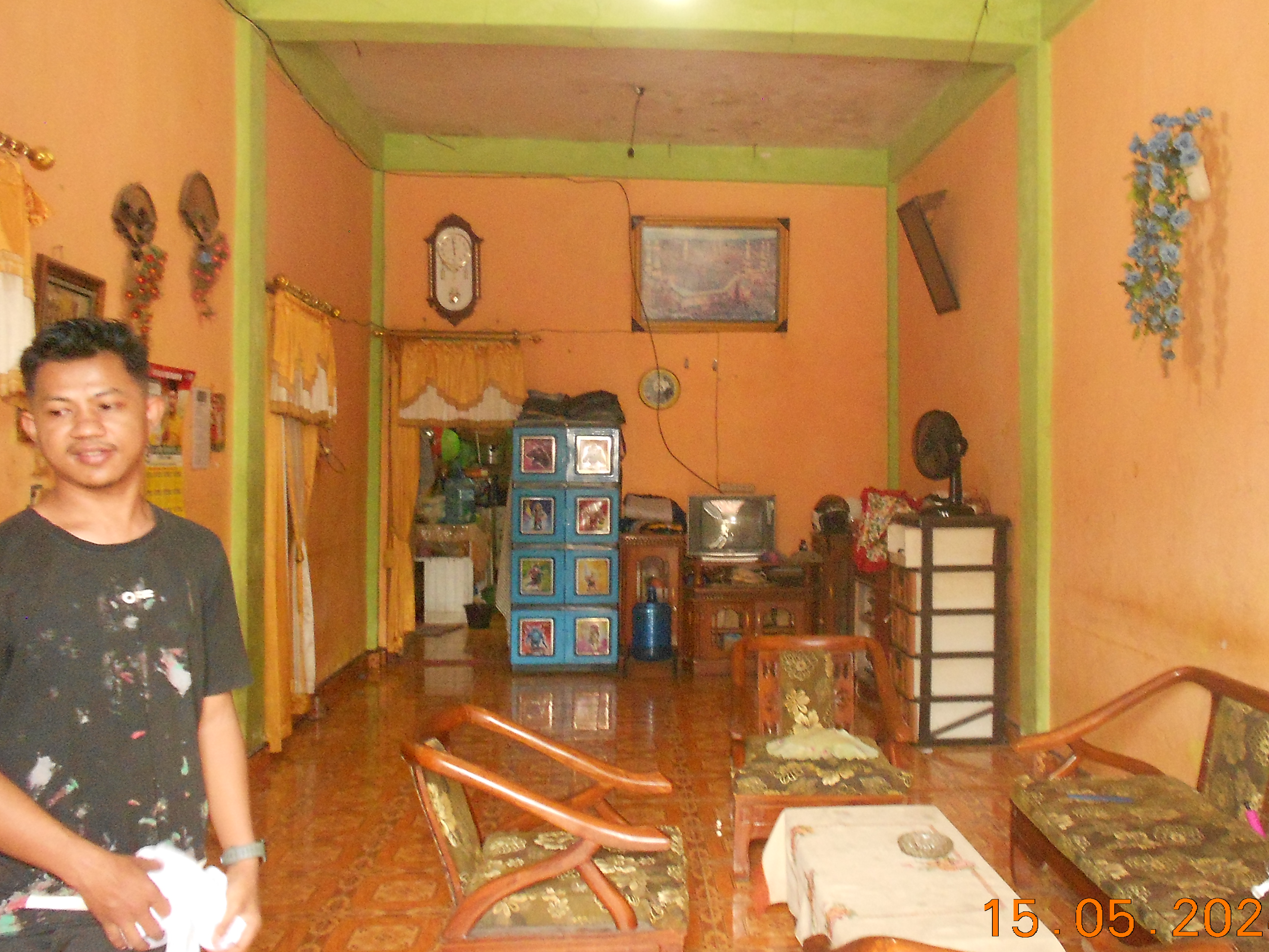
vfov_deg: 42.9
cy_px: 434
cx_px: 750
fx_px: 1210
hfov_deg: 55.0
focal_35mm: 33
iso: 500
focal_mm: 4.6
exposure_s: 1/25
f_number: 3.2
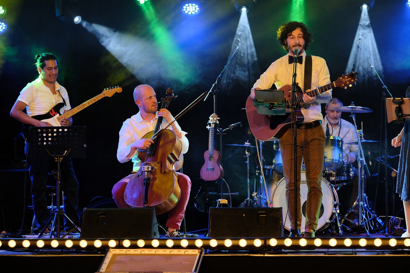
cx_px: 205
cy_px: 136
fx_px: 1287
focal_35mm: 113
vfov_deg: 12.1
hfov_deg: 18.1
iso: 800
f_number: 2.8
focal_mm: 75
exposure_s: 1/110
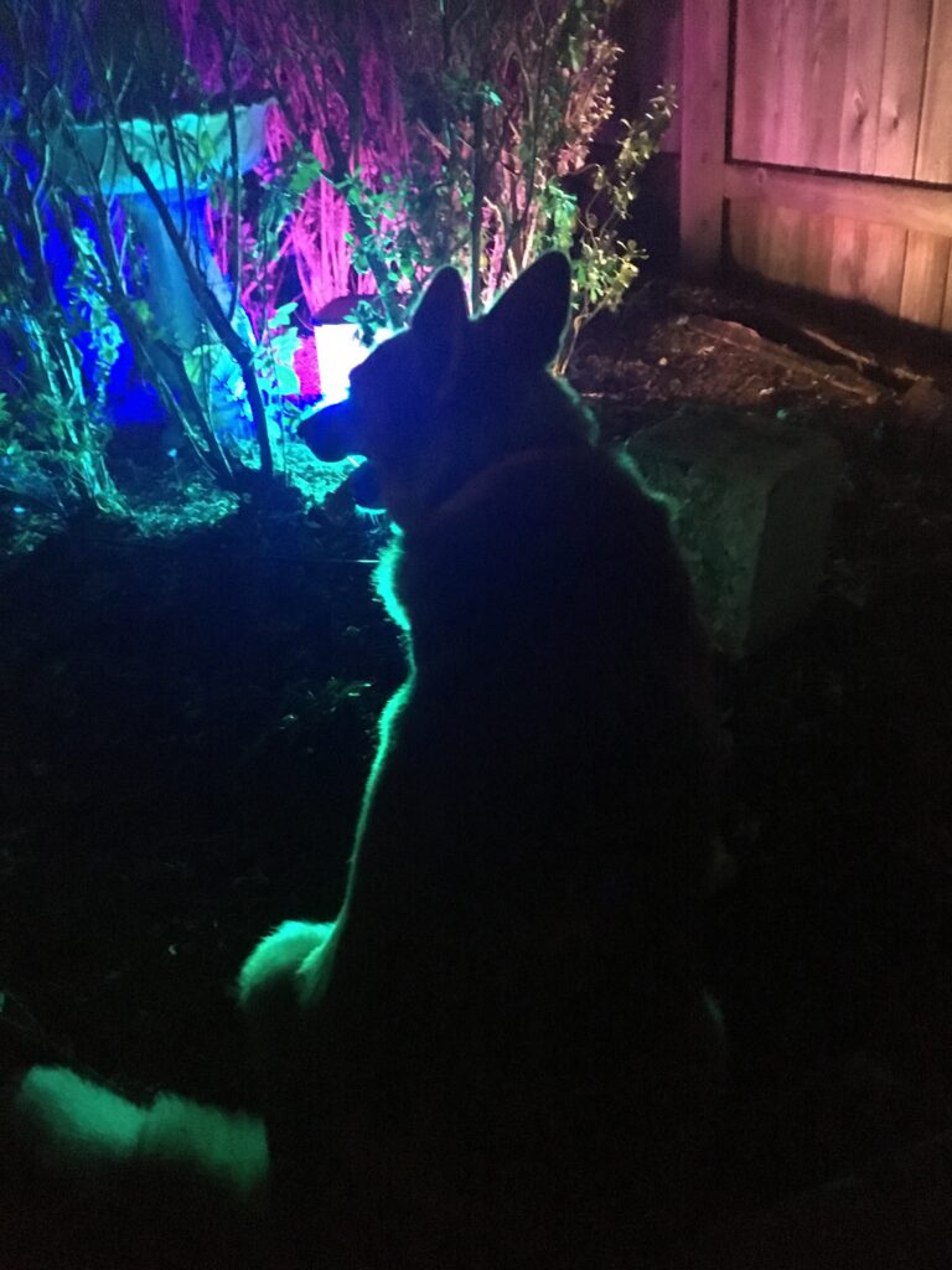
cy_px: 635
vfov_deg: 61.7
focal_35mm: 29
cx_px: 476
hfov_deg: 48.2
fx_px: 1063
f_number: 2.2
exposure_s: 1/15
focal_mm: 4.15
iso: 2000
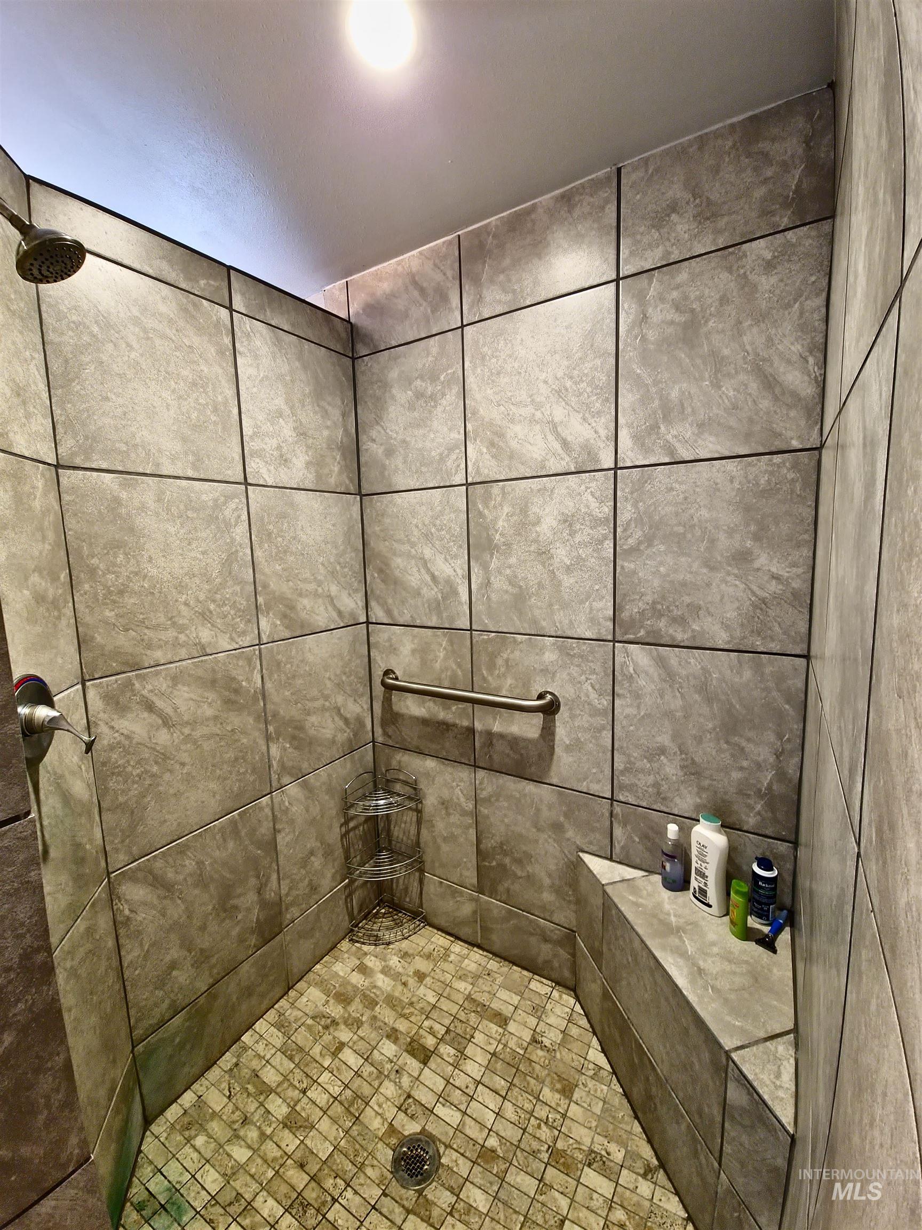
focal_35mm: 13
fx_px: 462
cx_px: 461
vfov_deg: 106.2
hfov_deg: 89.9
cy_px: 615
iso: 400
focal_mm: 2.2
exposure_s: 1/30
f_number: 2.2
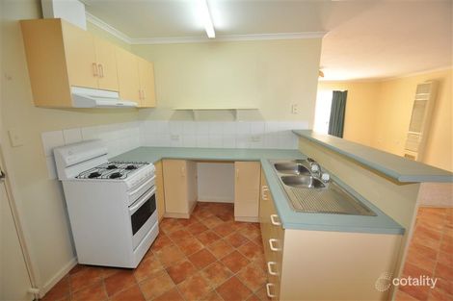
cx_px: 226
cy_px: 150
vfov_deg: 77.3
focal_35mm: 15
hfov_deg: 100.4
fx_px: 189
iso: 800
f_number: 4
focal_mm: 10
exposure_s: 1/60
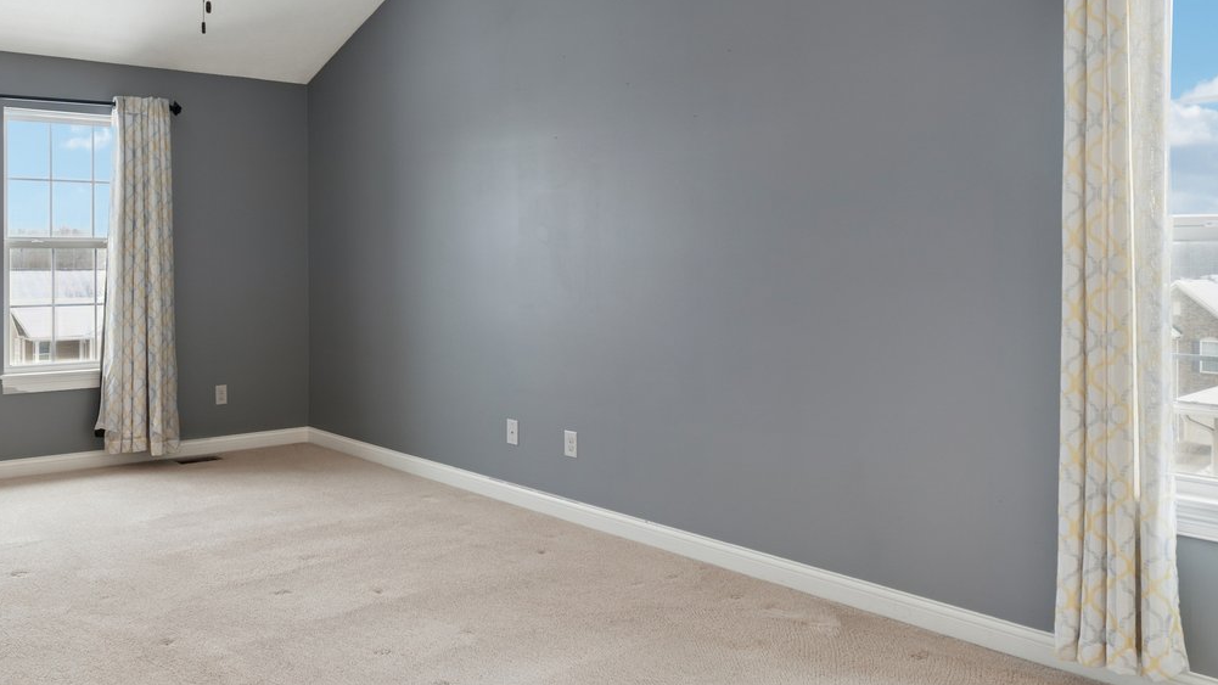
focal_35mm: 30
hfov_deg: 61.6
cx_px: 343
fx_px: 969
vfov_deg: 38.7
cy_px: 261
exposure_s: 1/30
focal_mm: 14
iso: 250
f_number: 4.5
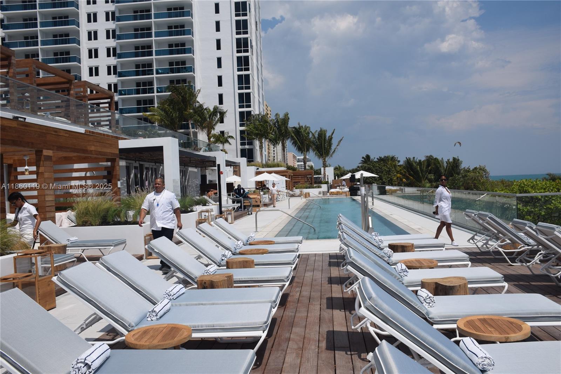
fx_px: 467
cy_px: 187
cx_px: 280
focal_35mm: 30
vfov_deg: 43.6
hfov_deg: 61.9
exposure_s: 1/800
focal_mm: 20
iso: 200
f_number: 9
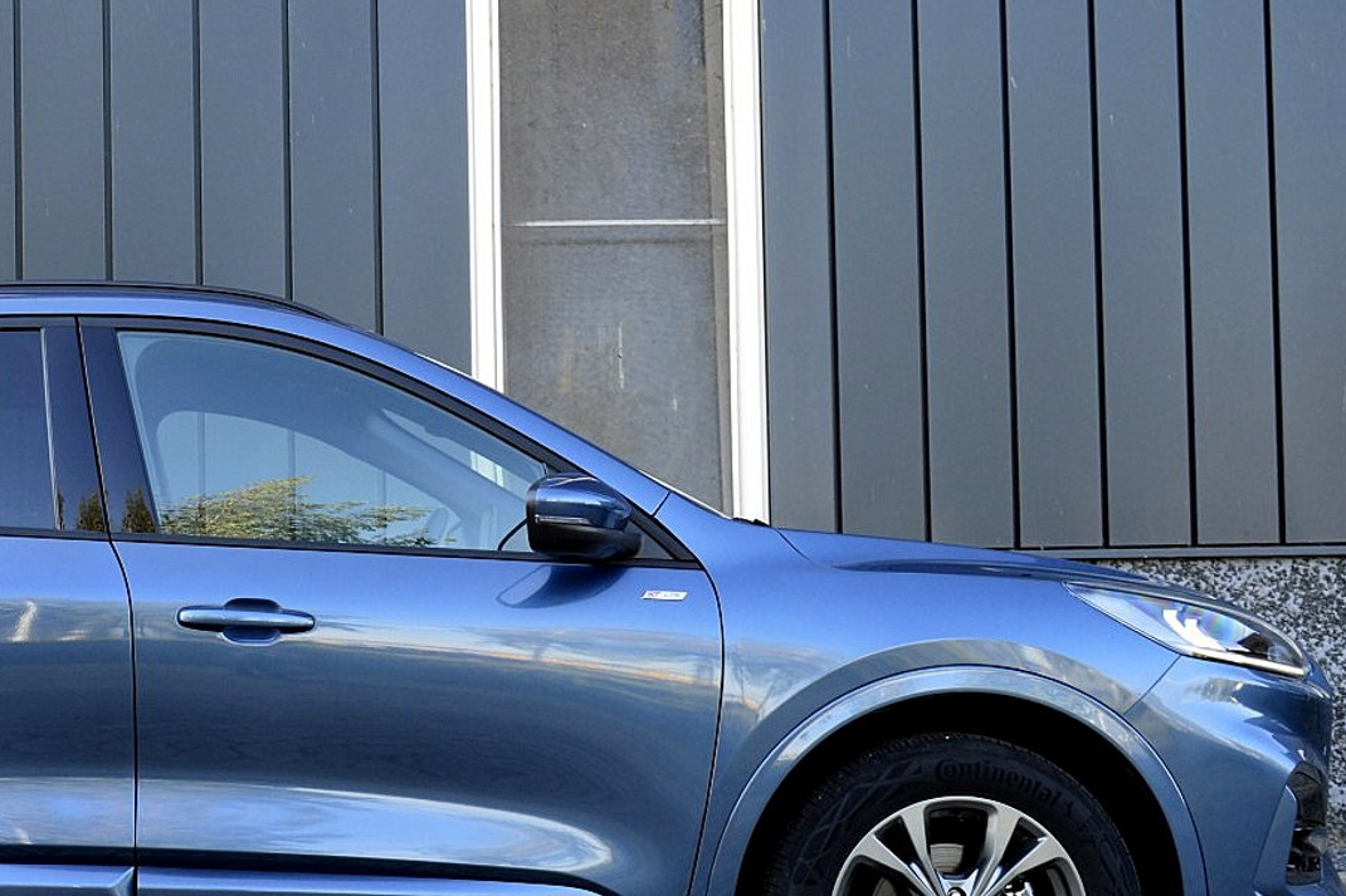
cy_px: 626
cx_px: 221
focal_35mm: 62
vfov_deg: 21.8
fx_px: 2314
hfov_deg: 31.4
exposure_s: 1/60
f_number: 8
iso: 400
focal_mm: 23
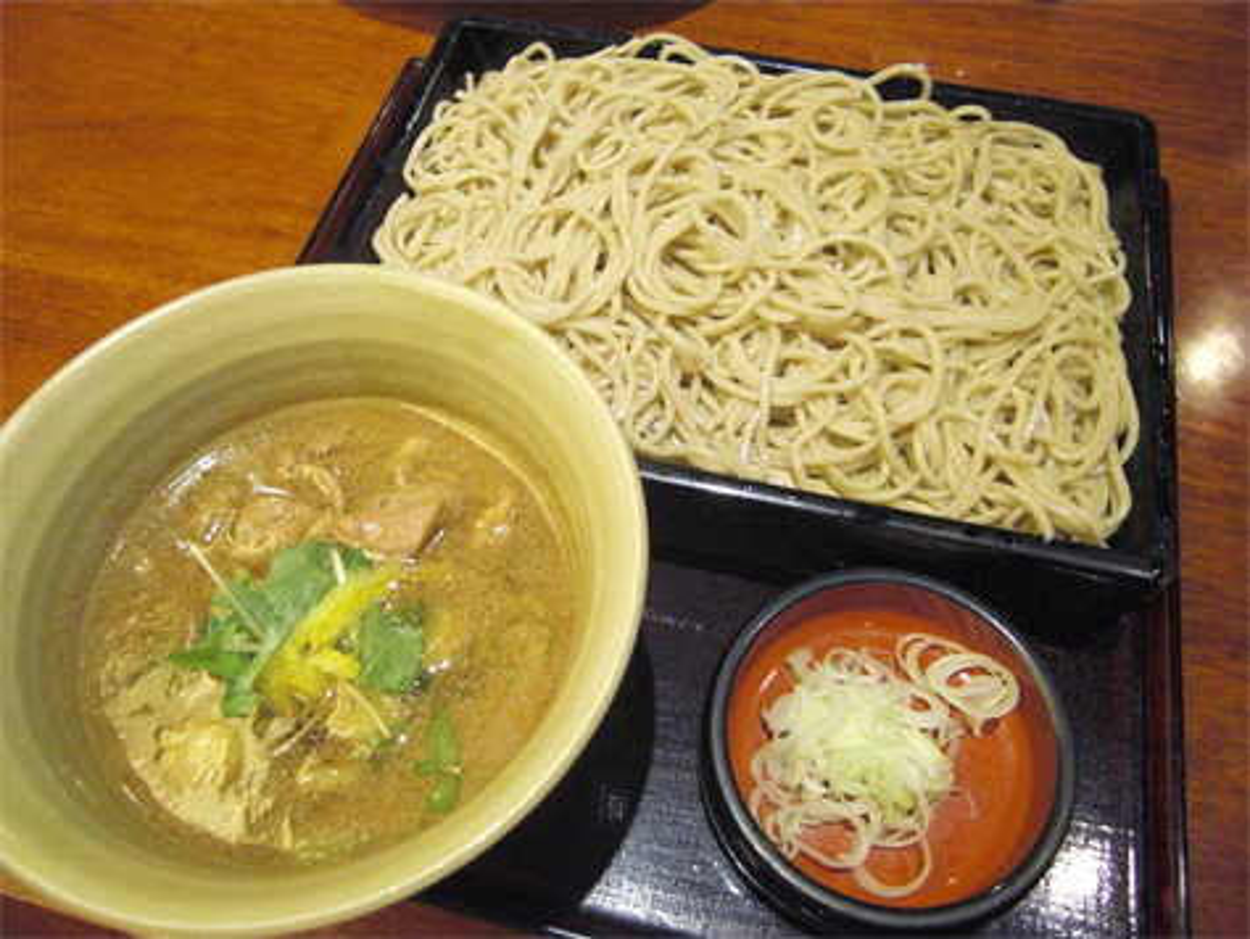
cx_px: 625
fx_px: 1012
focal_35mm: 28
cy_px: 470
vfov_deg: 49.8
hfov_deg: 63.4
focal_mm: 4.9
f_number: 2.6
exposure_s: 1/60
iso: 400
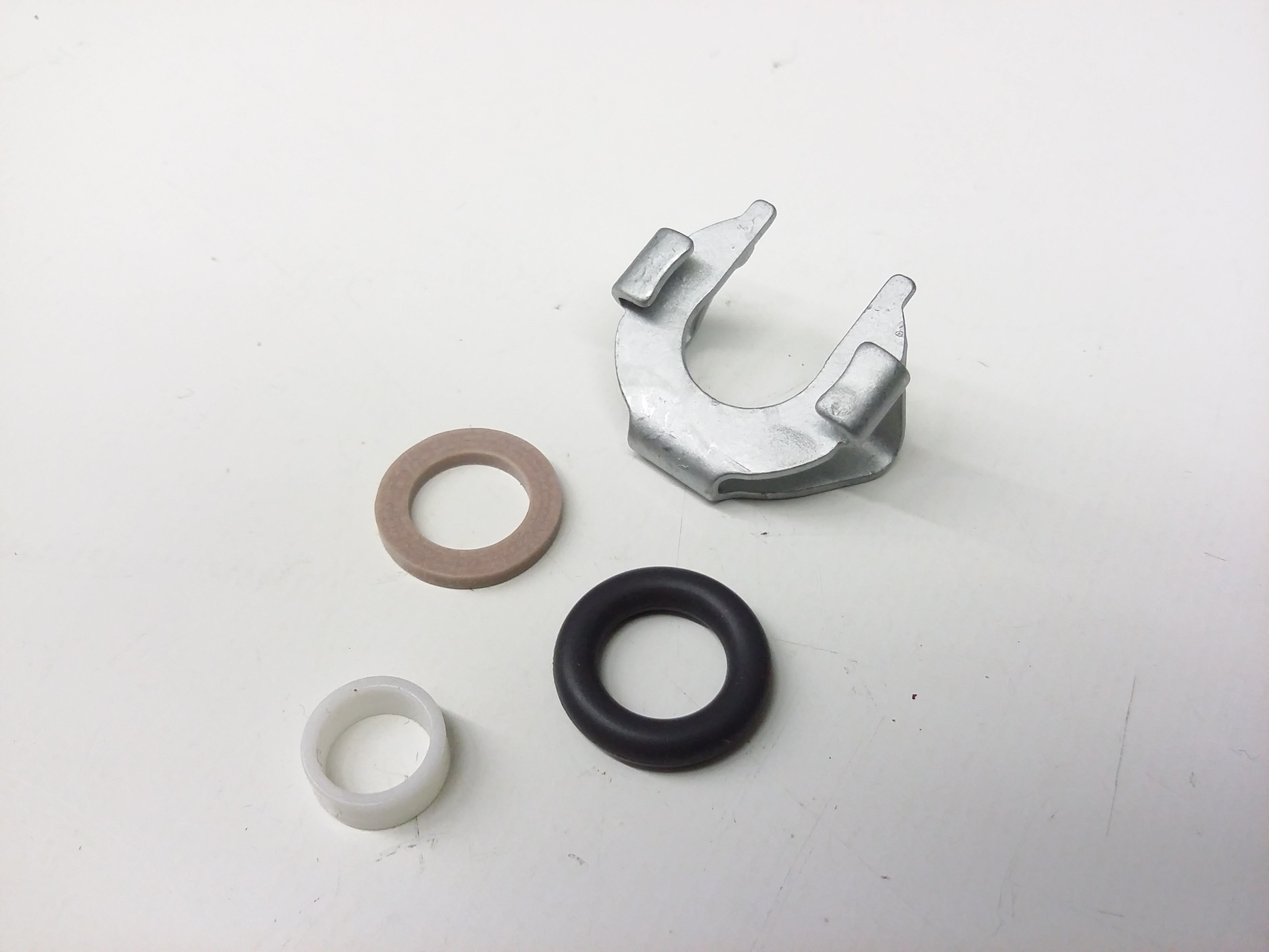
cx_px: 634
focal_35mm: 32
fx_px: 1173
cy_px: 476
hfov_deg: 56.8
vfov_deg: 44.2
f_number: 2.4
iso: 200
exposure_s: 1/15
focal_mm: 3.4
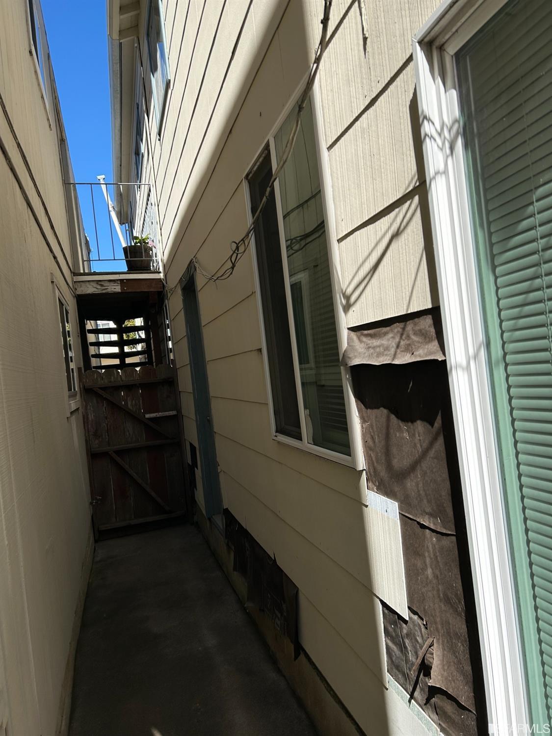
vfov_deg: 67.3
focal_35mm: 26
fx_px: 553
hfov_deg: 53.1
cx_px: 276
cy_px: 368
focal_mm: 5.7
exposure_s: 1/5076
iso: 50
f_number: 1.5
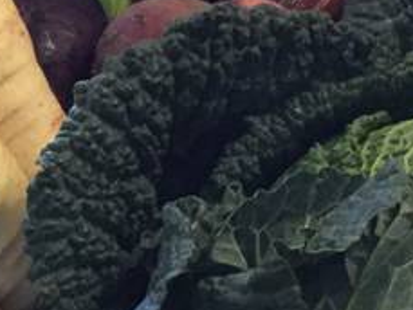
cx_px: -168
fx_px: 1361
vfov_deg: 12.9
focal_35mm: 114
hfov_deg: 16.1
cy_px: 268
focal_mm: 4.15
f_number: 2.2
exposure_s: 1/17
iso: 400
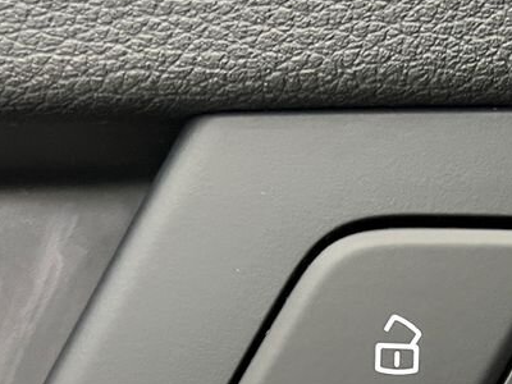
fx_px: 1154
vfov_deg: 18.4
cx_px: 579
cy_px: 393
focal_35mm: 78
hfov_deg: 23.3
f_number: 1.5
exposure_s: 1/53
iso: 500
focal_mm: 5.7
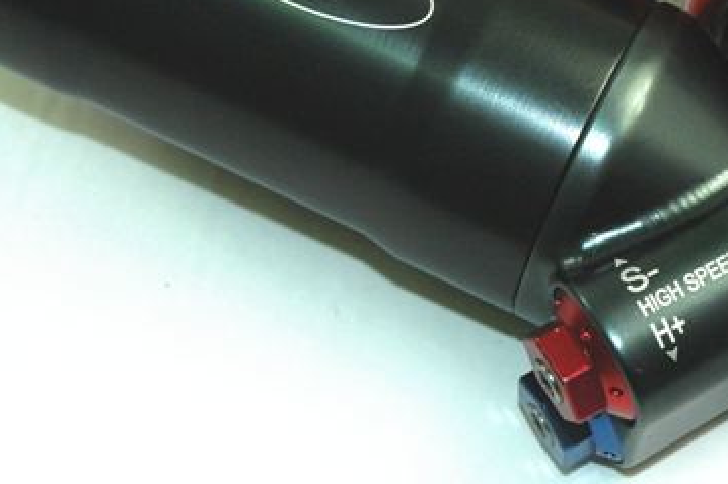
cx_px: 685
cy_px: 180
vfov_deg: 9.2
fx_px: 3012
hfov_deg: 13.6
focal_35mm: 149
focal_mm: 46
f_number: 5.6
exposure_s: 1/500
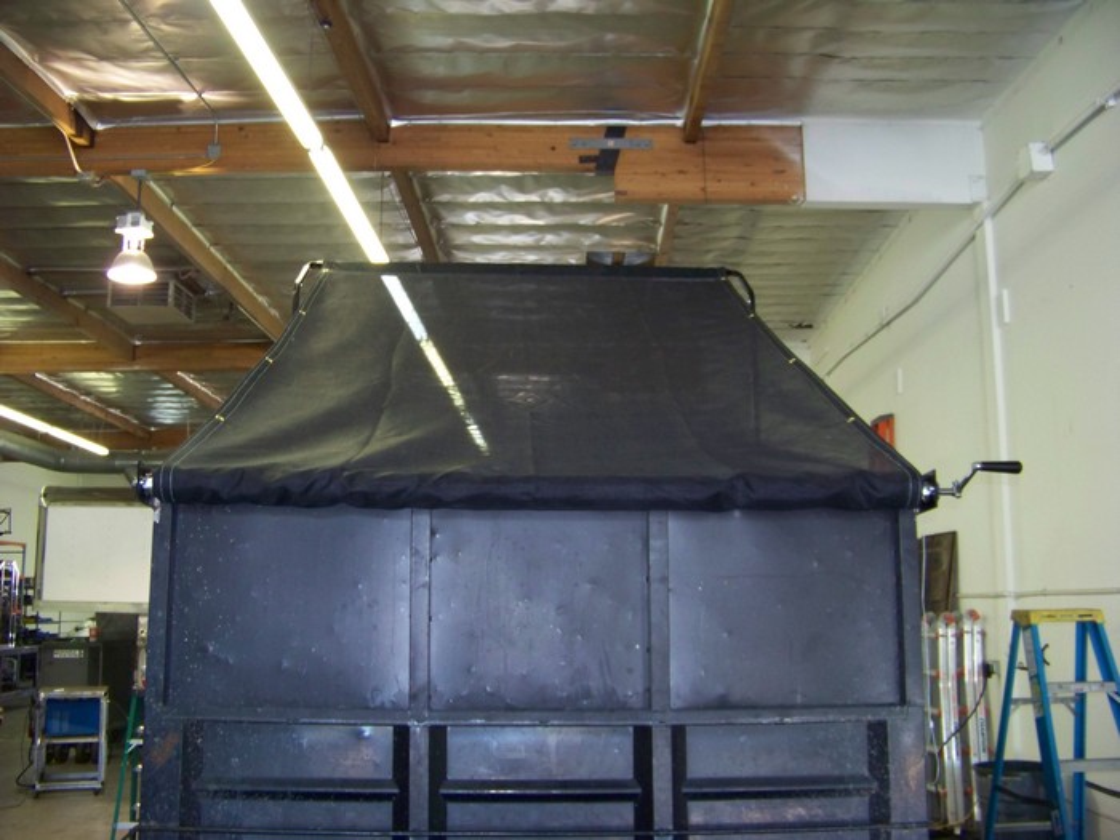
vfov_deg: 39.7
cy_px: 420
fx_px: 1165
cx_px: 560
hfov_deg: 51.4
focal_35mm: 36
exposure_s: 1/30
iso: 200
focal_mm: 5.85
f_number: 2.8
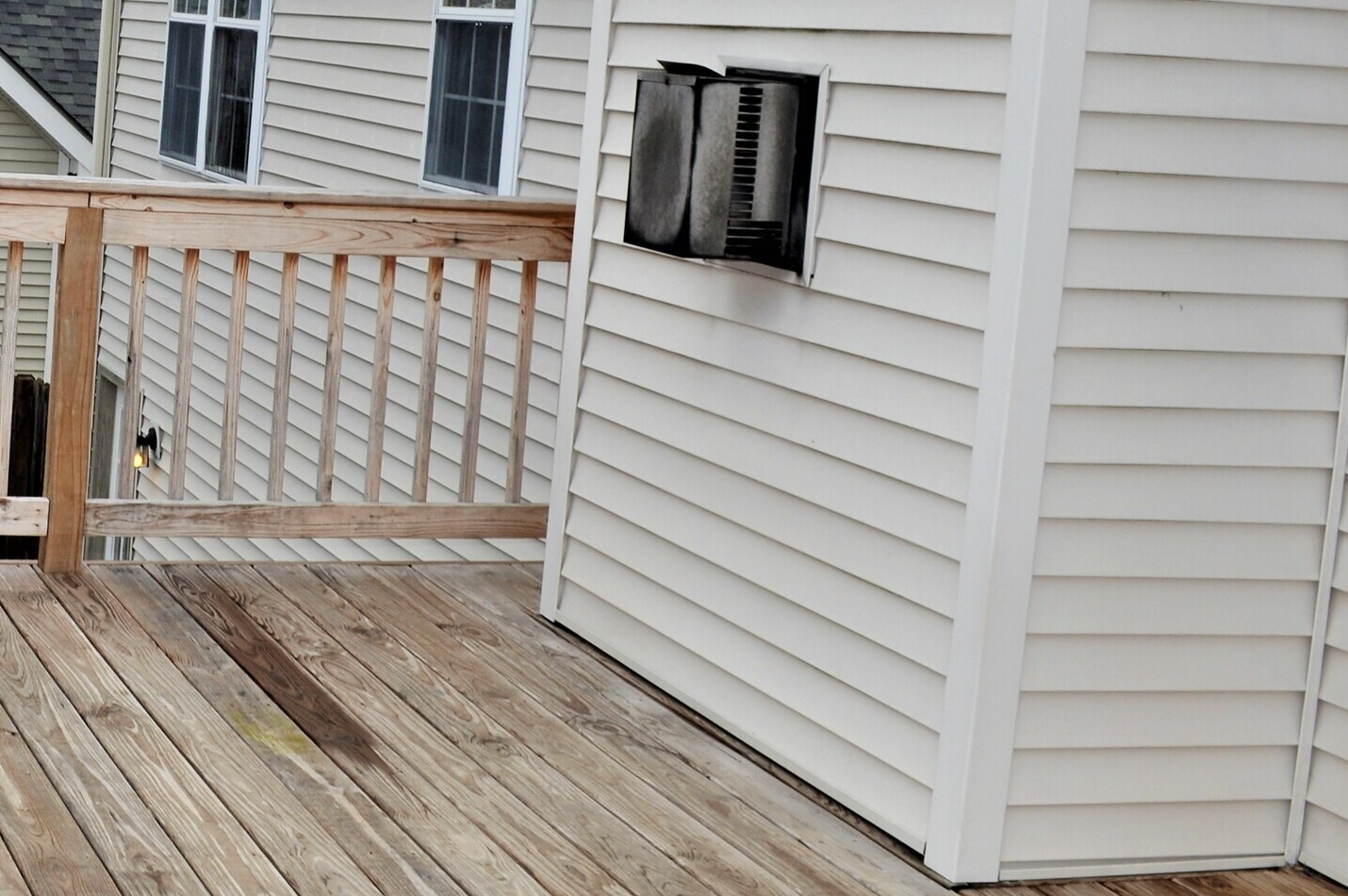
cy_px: 141
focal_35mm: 58
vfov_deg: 22.9
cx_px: 44
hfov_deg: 32.2
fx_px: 2169
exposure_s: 1/200
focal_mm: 18
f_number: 9
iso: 200
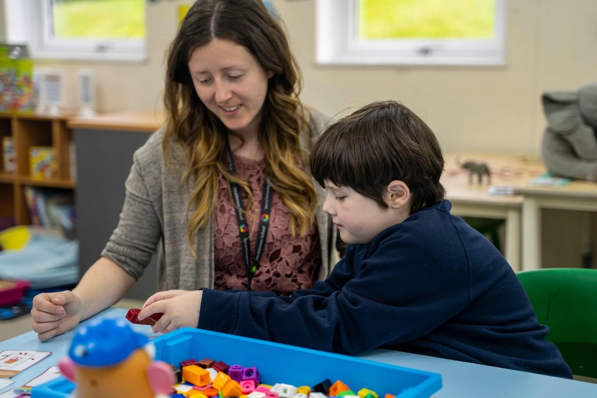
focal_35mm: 62
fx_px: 1028
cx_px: 298
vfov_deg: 21.9
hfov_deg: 32.4
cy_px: 199
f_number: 2.8
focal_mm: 62
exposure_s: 1/100
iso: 640
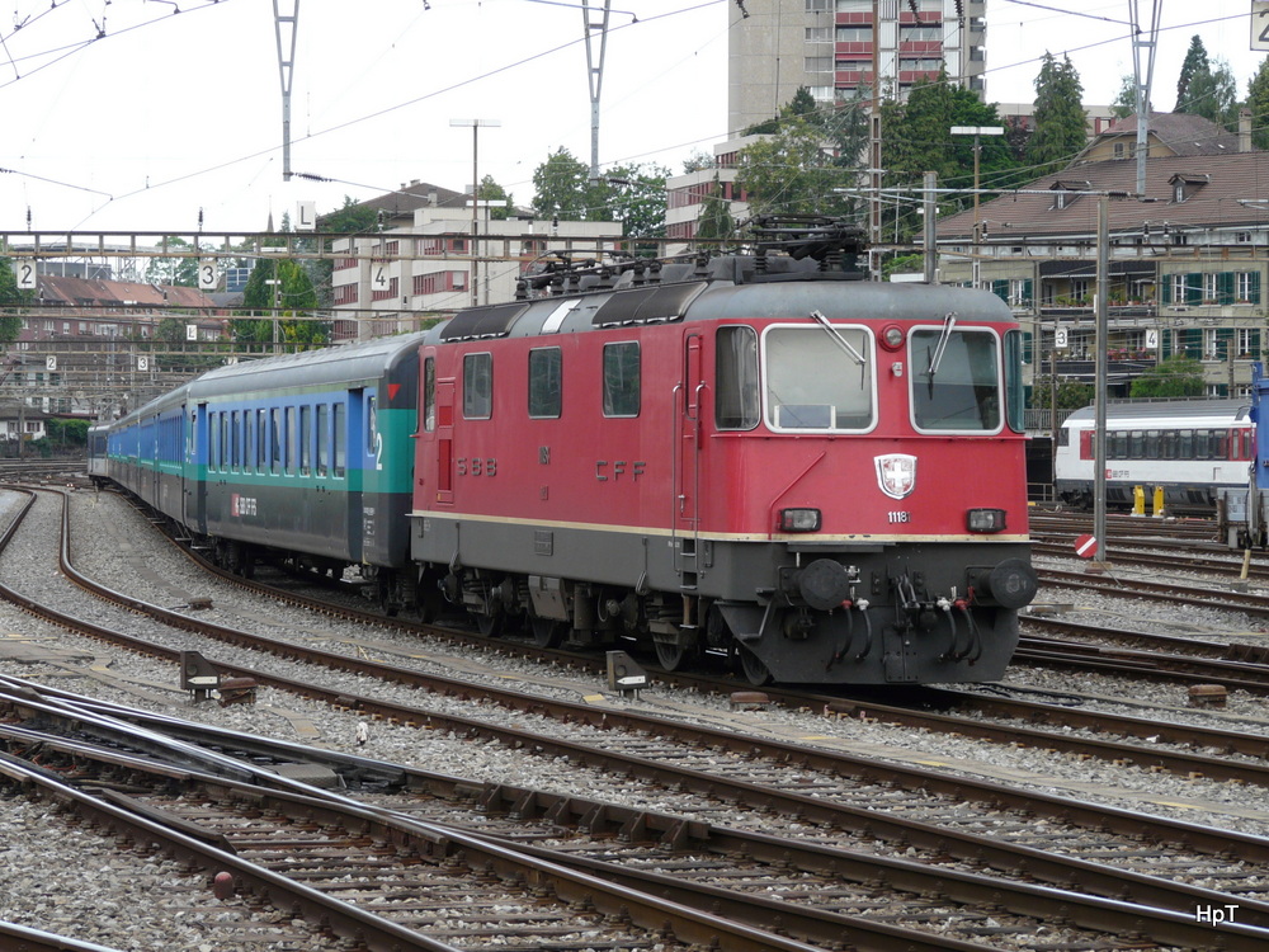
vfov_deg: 12.3
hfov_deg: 16.4
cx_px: 634
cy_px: 476
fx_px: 4399
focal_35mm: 120
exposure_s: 1/125
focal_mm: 19.7
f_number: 3.6
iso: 100
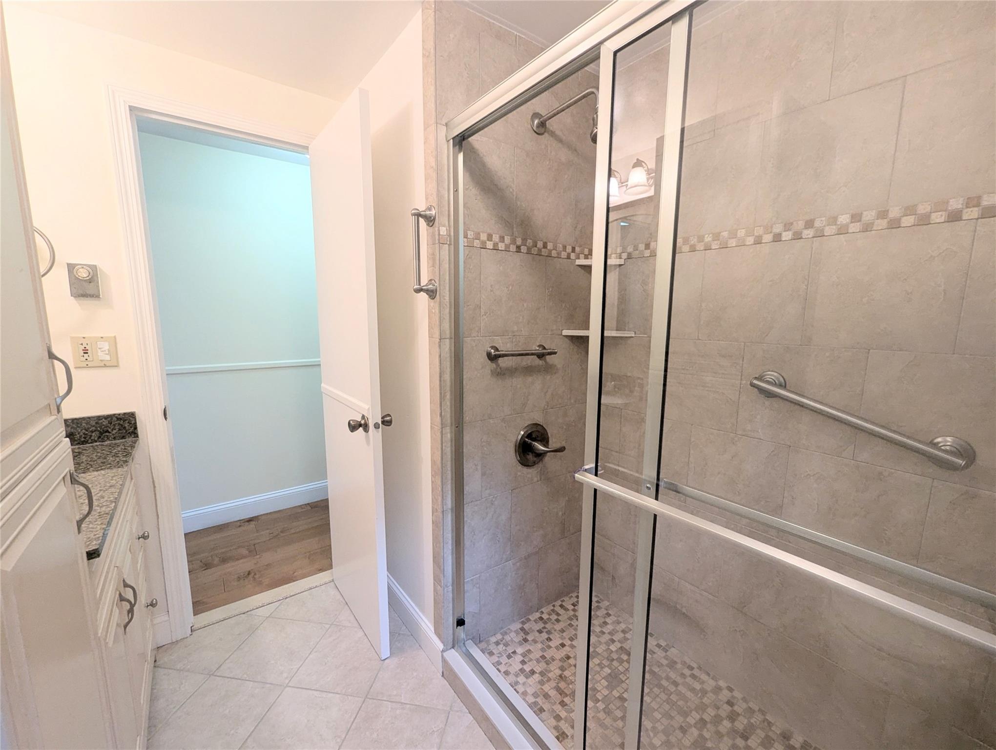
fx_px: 375
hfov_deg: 106.1
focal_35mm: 13
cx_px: 498
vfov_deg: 90.1
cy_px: 375
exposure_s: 1/24
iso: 111
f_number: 2.2
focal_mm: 1.95
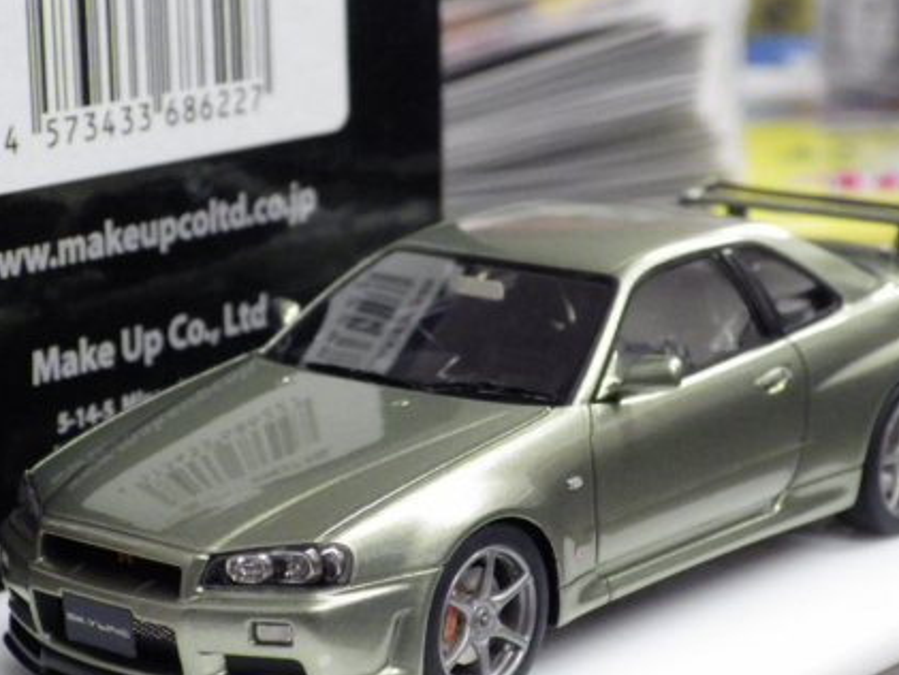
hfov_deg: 18.2
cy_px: 333
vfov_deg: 13.7
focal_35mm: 108
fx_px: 2806
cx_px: 367
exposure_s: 1/45
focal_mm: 12.8
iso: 800
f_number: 4.2
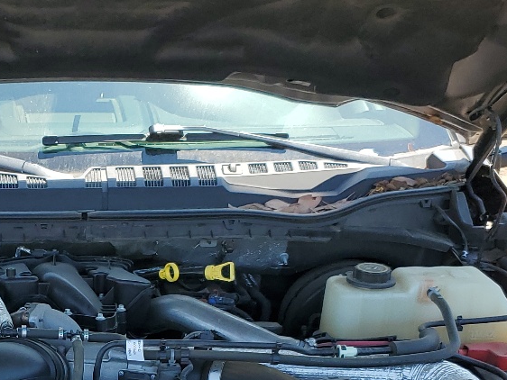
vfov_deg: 19.1
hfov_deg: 25.9
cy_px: 424
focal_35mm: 74
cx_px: 116
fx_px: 1084
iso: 50
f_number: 1.5
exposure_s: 1/1000
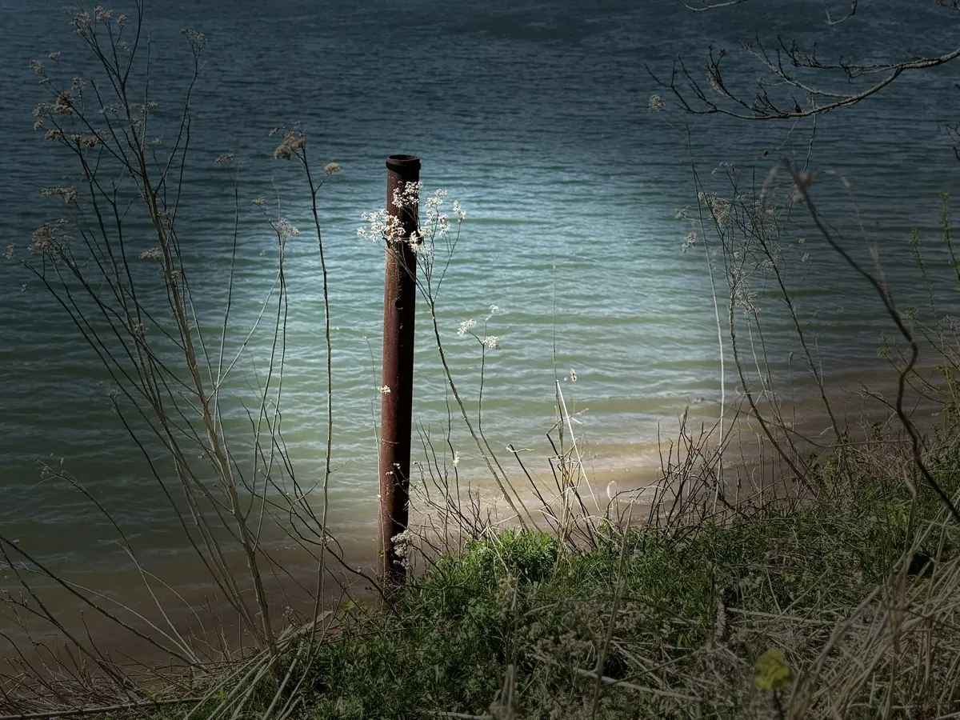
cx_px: 480
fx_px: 1331
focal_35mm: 48
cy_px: 360
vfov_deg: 30.3
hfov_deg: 39.7
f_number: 1.78
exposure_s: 1/3378
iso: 64
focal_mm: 6.76
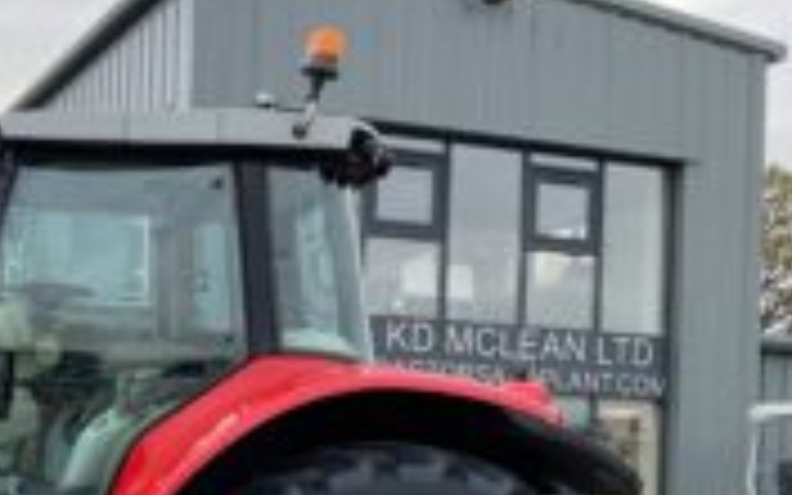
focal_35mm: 63
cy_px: 477
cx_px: 54
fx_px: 1360
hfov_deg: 30.8
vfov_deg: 20.1
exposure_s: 1/122
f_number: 1.8
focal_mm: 3
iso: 40
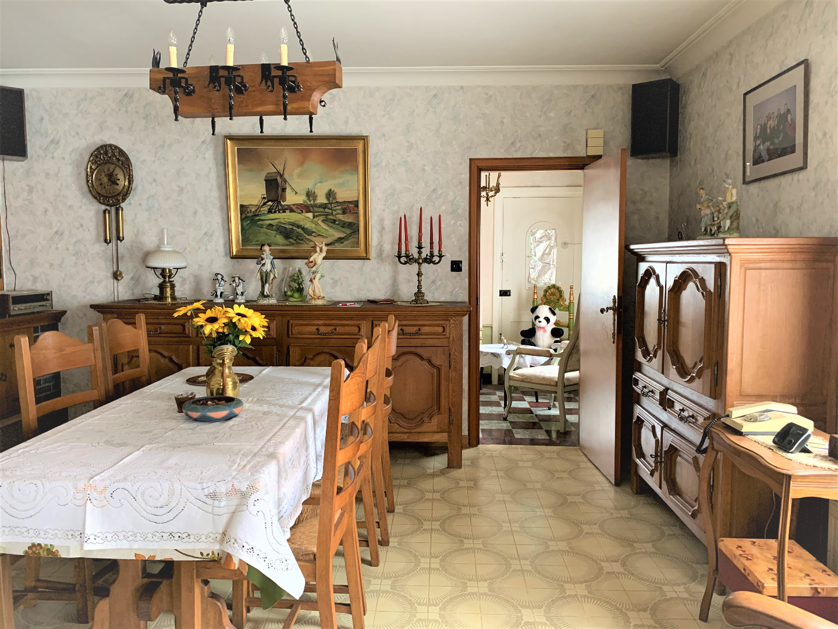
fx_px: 629
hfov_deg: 67.3
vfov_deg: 53.1
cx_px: 419
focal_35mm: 26
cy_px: 314
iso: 400
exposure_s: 1/41
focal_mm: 4.25
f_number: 1.8
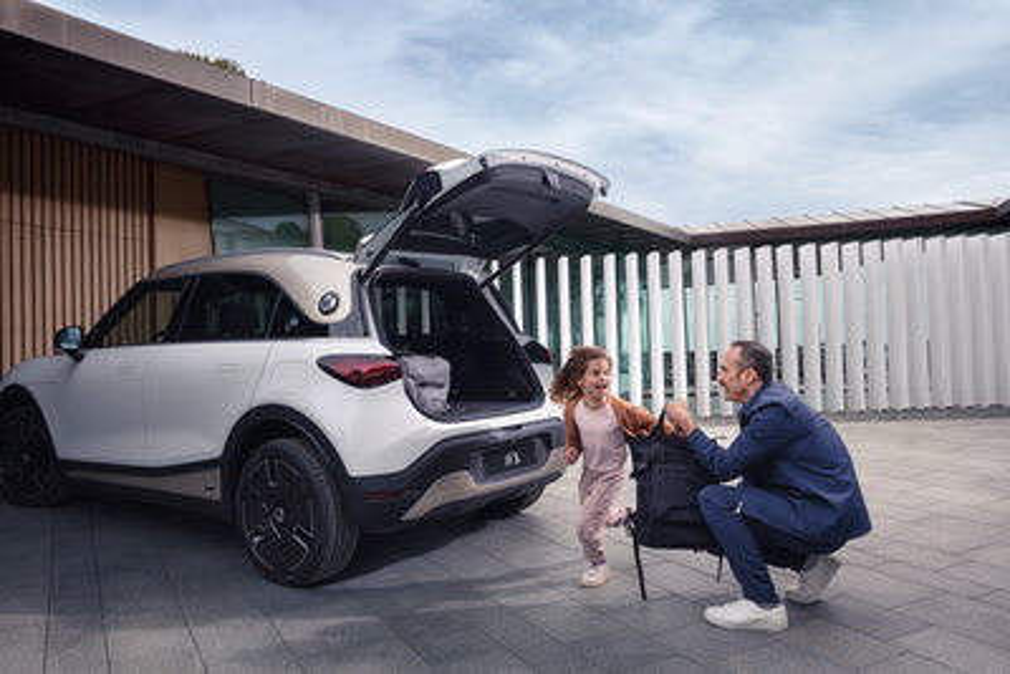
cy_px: 337
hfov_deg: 60.3
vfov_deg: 42.4
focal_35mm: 31
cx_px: 505
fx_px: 870
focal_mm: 31
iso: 200
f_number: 8
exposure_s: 1/200
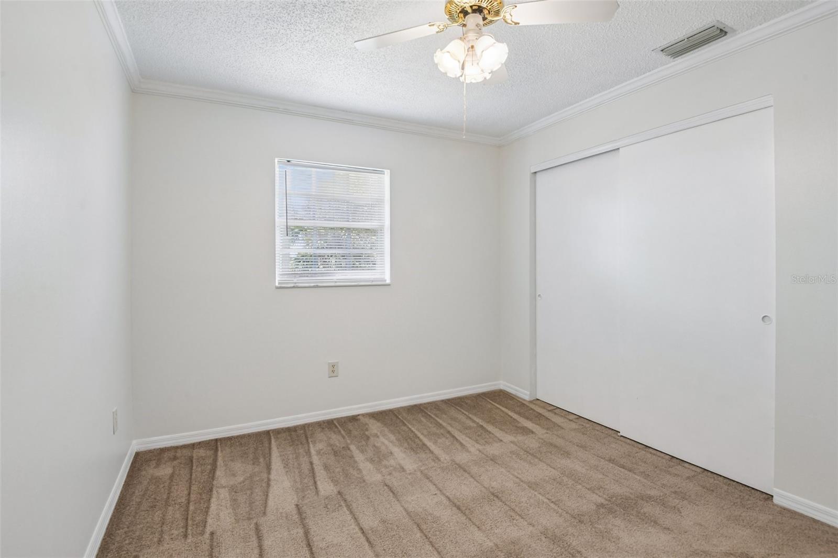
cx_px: 419
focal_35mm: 16
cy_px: 279
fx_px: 372
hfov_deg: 96.7
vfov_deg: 73.7
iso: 400
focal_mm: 16
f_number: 8
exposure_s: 1/30
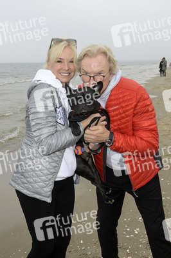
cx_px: 86
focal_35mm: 42
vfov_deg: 46.4
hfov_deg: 31.8
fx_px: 300
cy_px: 129
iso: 640
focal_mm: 42
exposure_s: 1/250
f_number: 9
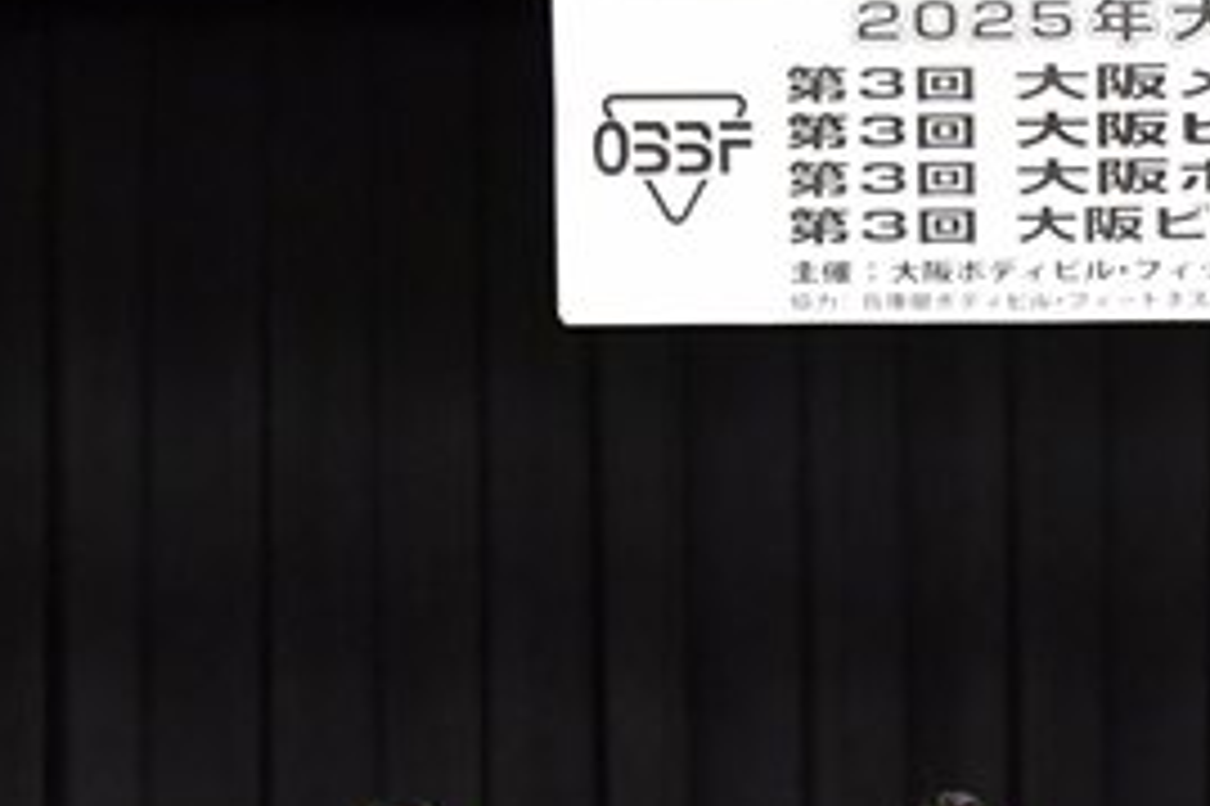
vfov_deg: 5.1
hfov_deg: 7.6
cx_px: 1649
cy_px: 1094
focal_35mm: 268
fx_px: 9002
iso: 6400
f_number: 5.6
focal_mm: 62
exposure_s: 1/400
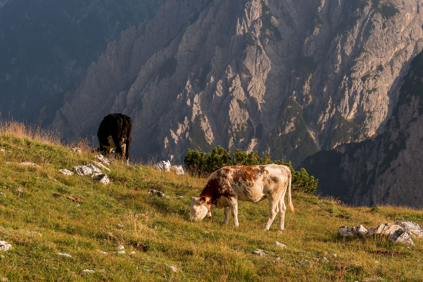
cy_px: 137
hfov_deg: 18.8
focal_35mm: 109
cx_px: 209
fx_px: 1281
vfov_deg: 12.6
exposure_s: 1/200
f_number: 7.1
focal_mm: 105
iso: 100
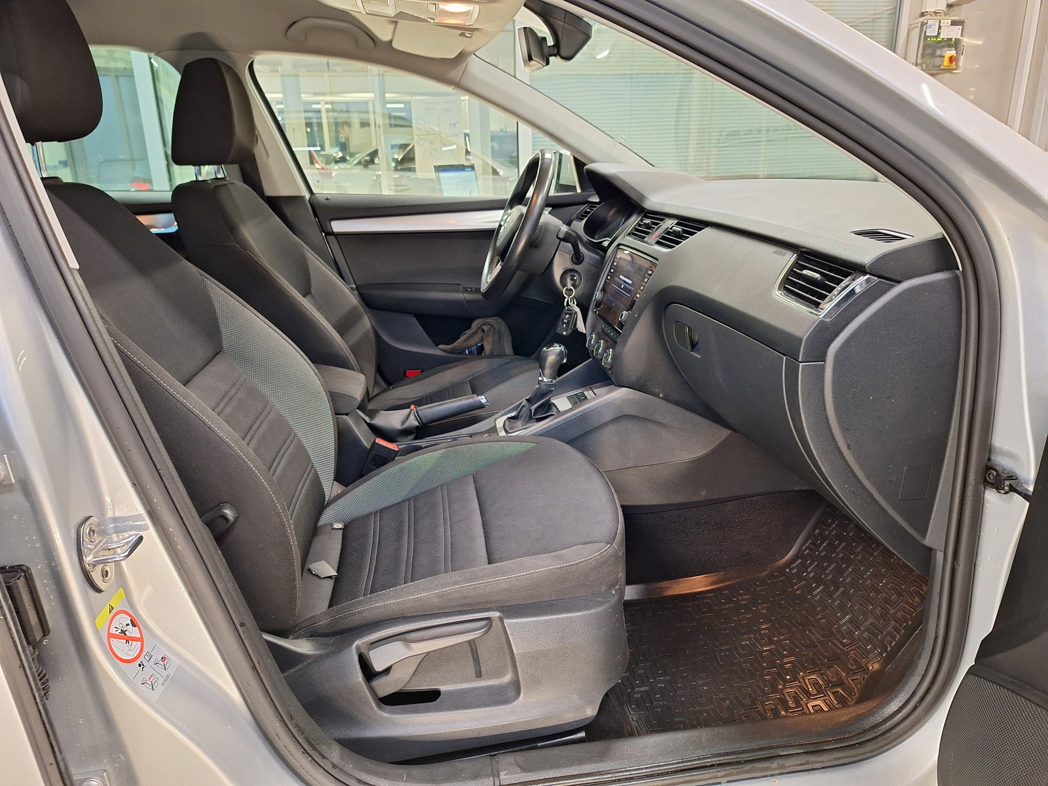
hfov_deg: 73.9
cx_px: 524
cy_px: 393
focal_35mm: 23
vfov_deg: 58.9
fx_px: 696
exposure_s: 1/25
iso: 320
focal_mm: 5.54
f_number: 1.8
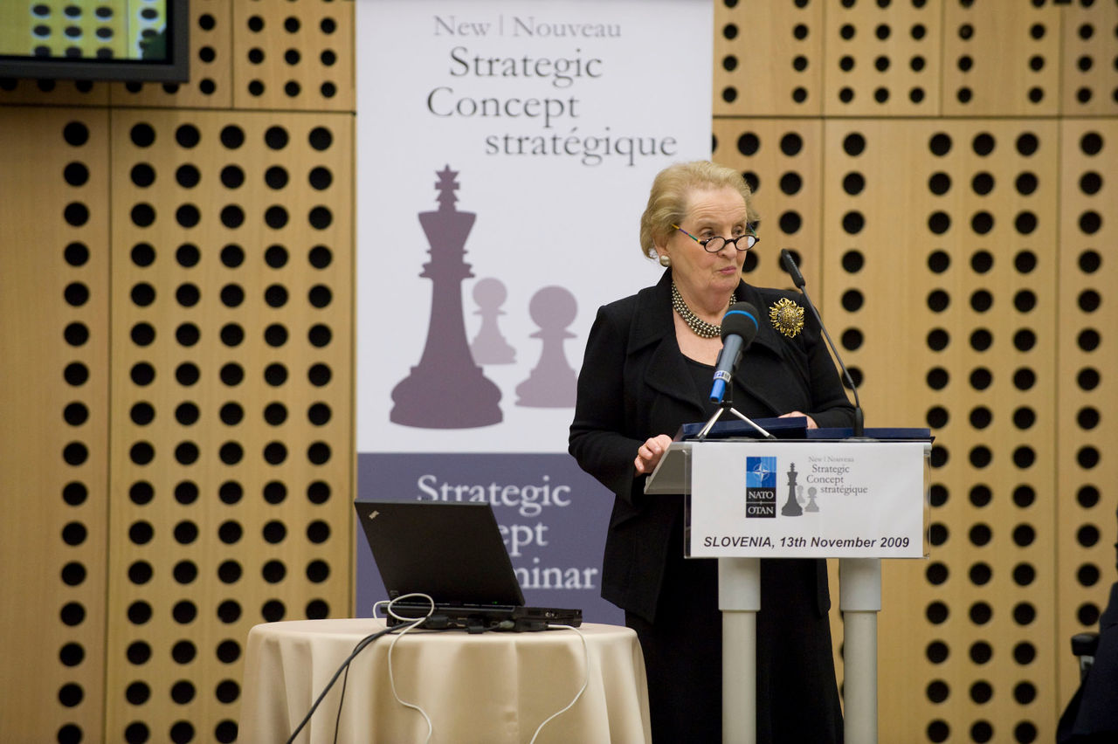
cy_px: 372
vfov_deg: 6.9
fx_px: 6208
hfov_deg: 10.3
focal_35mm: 200
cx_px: 559
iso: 2000
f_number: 4
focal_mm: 200
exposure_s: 1/160
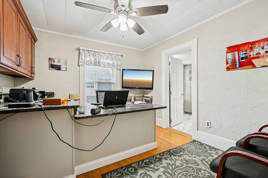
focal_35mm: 16
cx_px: 134
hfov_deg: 96.7
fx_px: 119
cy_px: 89
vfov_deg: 73.7
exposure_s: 1/10
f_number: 8
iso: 400
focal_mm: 16
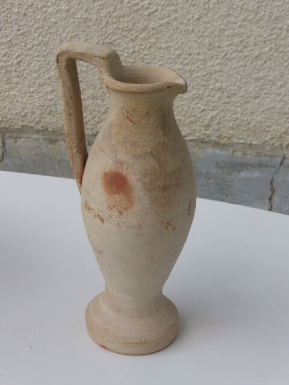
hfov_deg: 21.3
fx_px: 768
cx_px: 144
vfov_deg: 28.2
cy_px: 192
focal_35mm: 69
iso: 125
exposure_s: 1/250
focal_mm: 11.7
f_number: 4.9
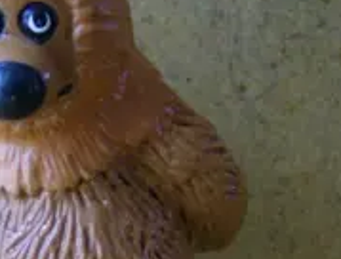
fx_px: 940
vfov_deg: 15.5
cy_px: 223
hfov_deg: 20.1
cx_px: 20
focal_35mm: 95
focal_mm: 6
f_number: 2.8
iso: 121
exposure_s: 1/64
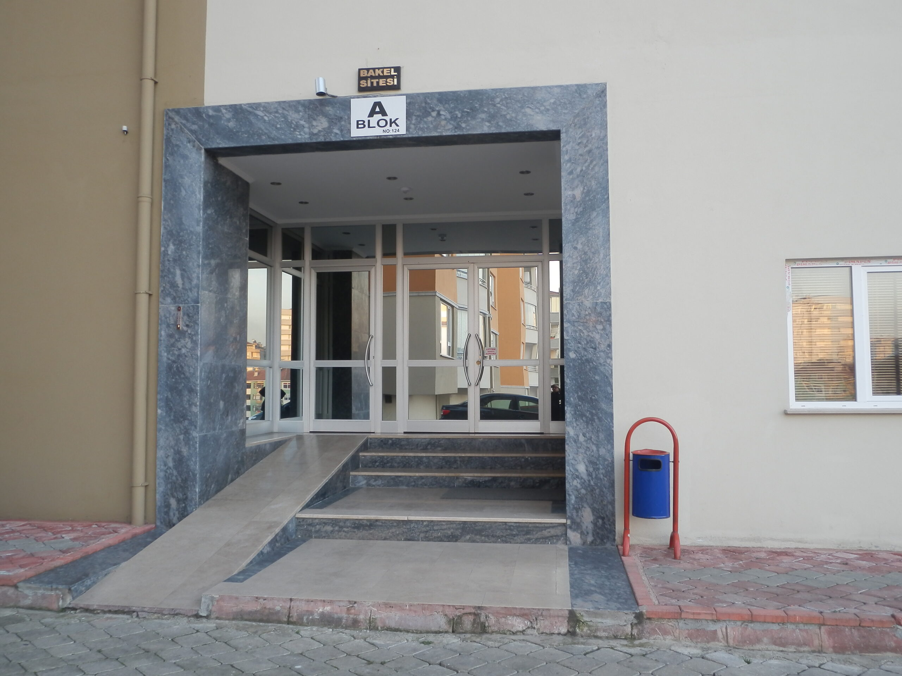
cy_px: 338
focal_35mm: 30
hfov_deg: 60.0
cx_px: 451
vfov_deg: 46.8
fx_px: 782
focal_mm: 5.4
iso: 80
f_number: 3.5
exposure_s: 1/30
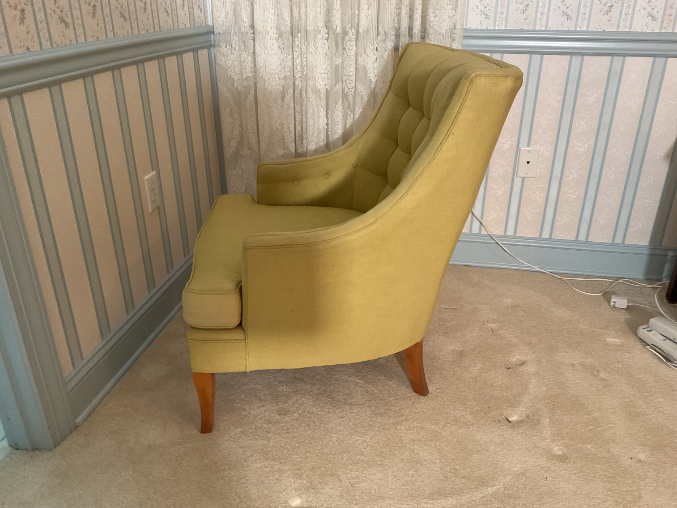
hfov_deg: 61.7
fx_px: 567
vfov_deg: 48.2
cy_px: 254
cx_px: 338
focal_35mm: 29
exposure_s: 1/50
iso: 200
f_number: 1.8
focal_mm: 3
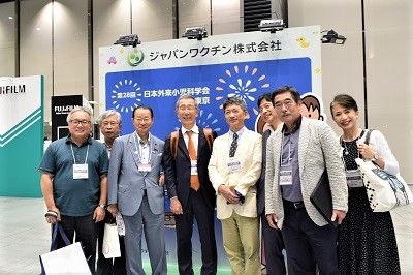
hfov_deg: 62.0
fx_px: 344
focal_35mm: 30
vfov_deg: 43.5
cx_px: 206
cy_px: 138
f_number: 8
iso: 800
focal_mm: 20
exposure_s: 1/20
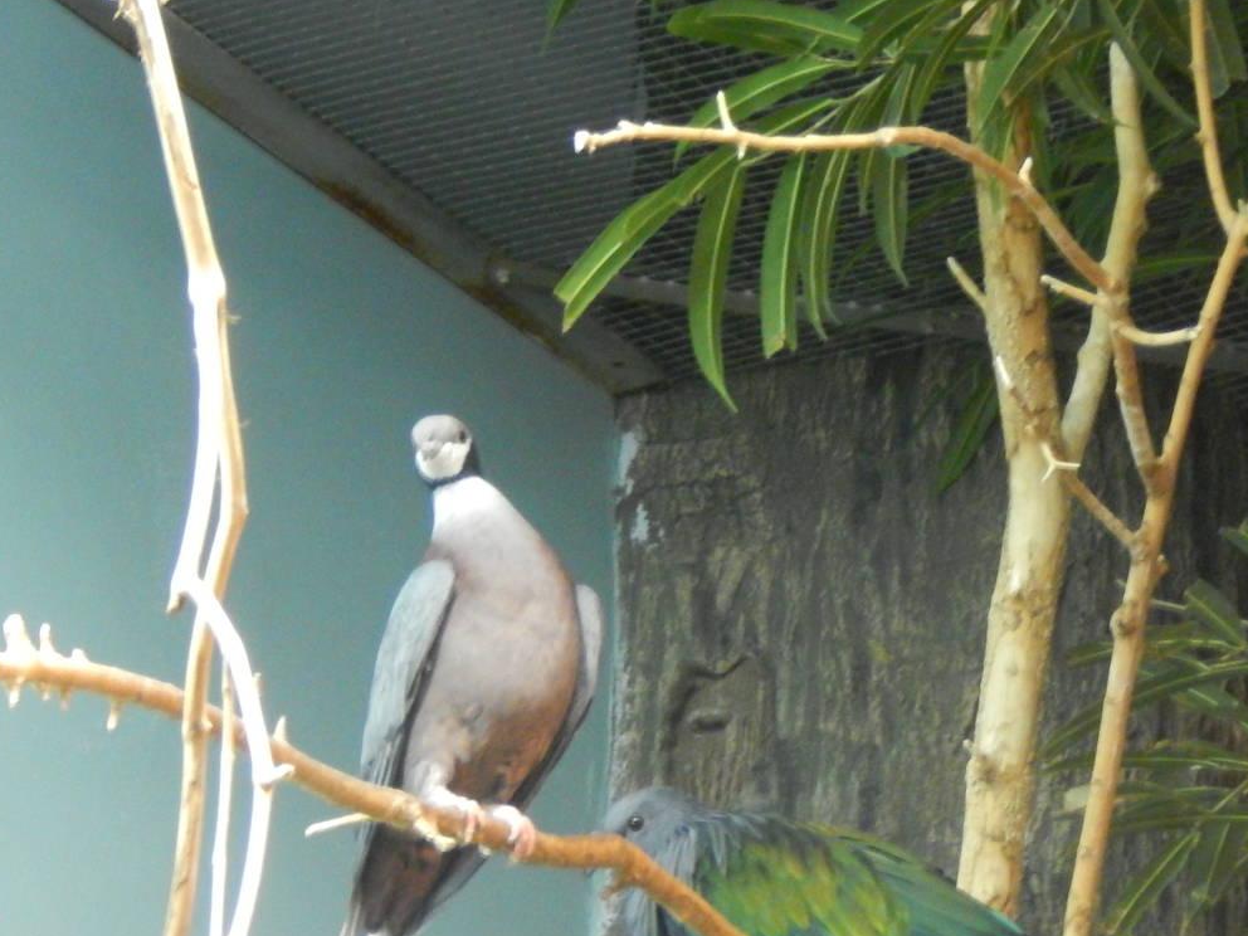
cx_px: 976
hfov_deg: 5.9
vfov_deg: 4.4
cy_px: 650
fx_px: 12150
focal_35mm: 337
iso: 800
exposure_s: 1/2.5
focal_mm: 37.1
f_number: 5.4
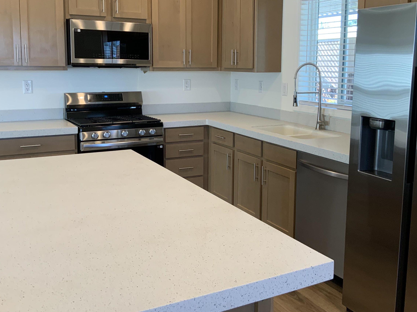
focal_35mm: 39
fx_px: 470
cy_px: 122
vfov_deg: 36.7
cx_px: 217
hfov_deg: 47.9
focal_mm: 3
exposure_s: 1/120
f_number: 1.8
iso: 64
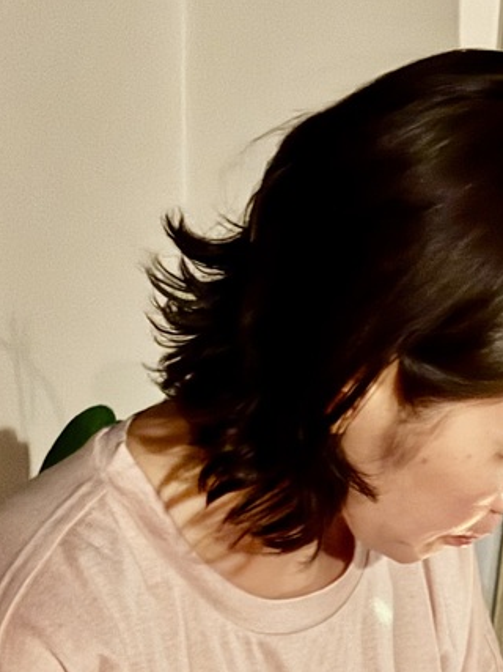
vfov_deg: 12.3
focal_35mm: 156
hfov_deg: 9.4
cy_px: 862
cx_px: 572
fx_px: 3024
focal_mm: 5.96
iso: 640
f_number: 1.6
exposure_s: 1/5
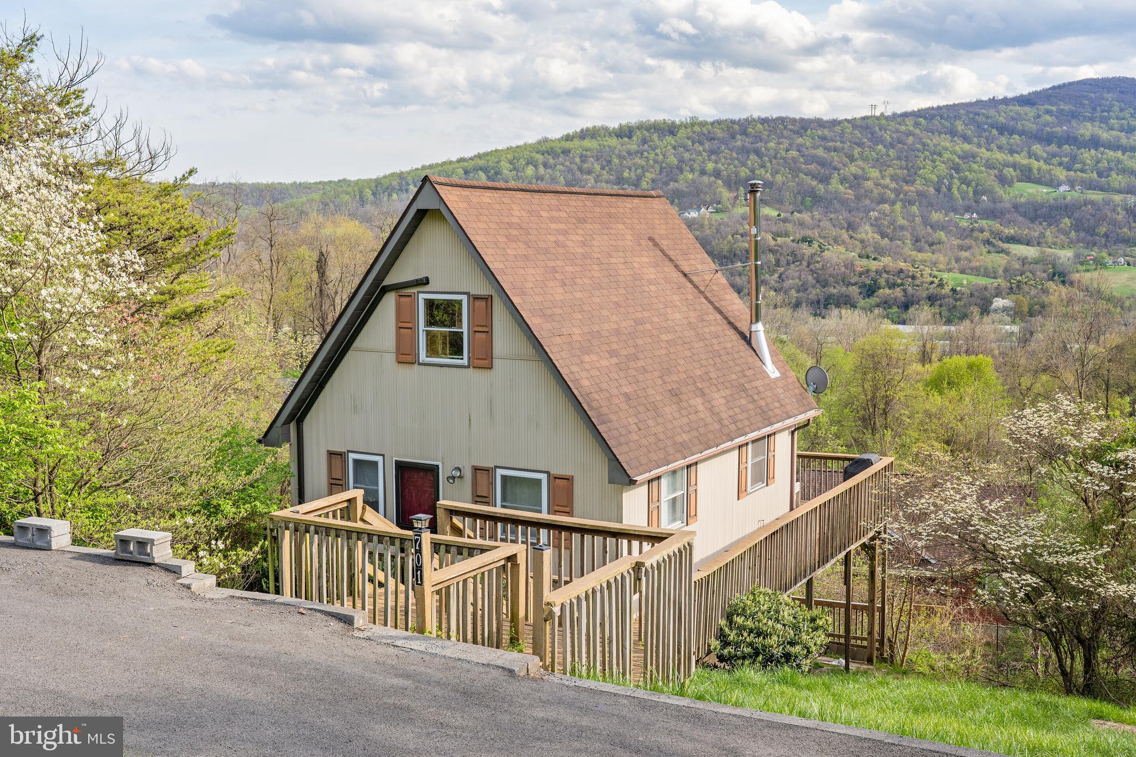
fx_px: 1167
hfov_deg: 51.9
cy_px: 378
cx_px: 568
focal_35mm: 37
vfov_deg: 35.9
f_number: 8
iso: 400
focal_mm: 37
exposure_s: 1/320
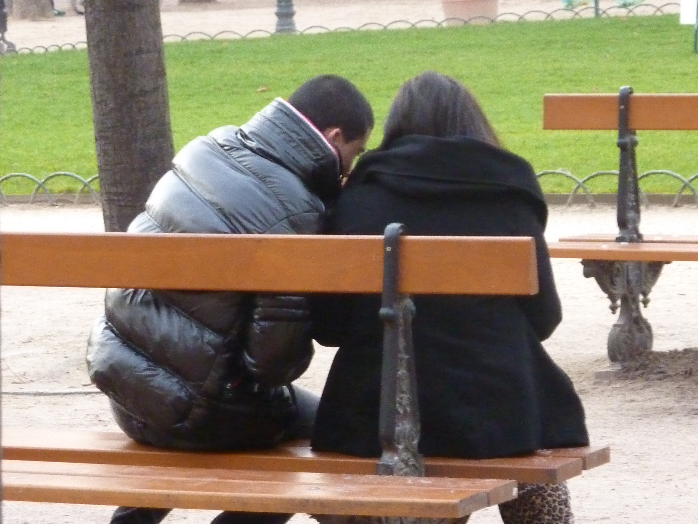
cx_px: 349
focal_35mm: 212
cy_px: 262
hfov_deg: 9.3
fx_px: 4275
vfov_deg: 7.0
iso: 800
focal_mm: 24.1
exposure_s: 1/13
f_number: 4.5
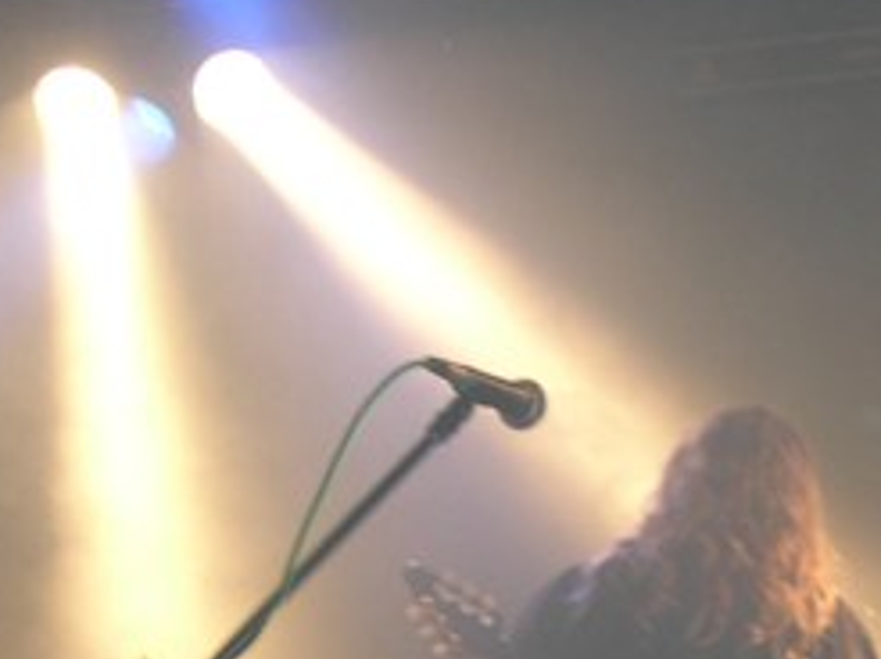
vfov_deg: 14.5
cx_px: 720
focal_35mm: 99
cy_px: 749
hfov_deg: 19.6
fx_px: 2517
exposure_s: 1/30
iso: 64
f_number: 2.8
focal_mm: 7.8
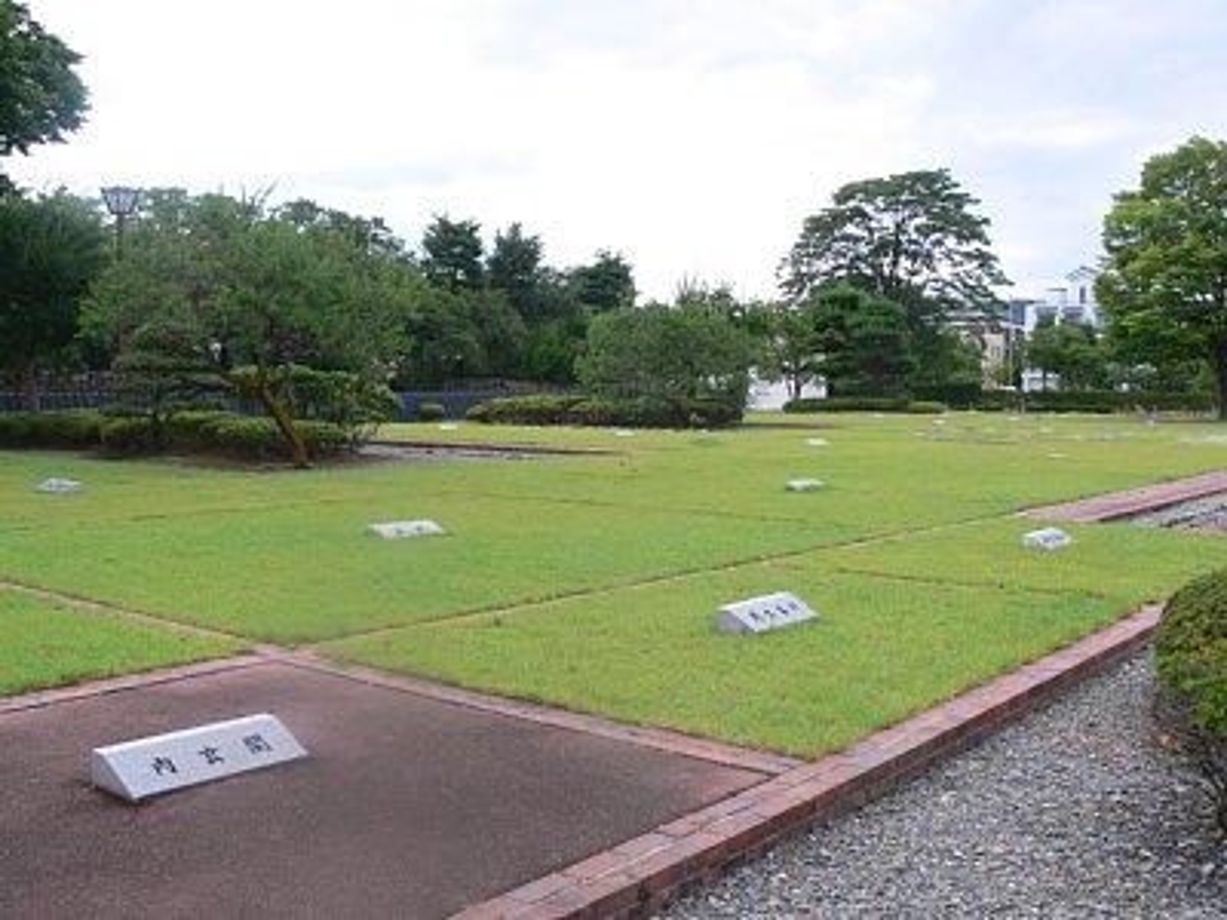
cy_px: 460
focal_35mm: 35
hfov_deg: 52.6
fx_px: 1241
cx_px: 614
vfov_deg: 40.7
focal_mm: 7.4
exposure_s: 1/125
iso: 80
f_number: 5.6
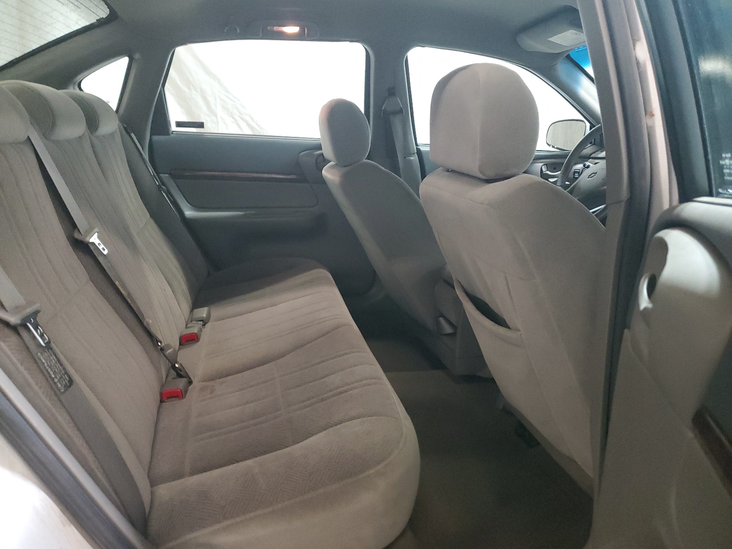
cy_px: 274
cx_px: 366
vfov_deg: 53.1
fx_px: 550
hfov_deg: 67.3
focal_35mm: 26
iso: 405
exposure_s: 1/60.2
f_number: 1.5
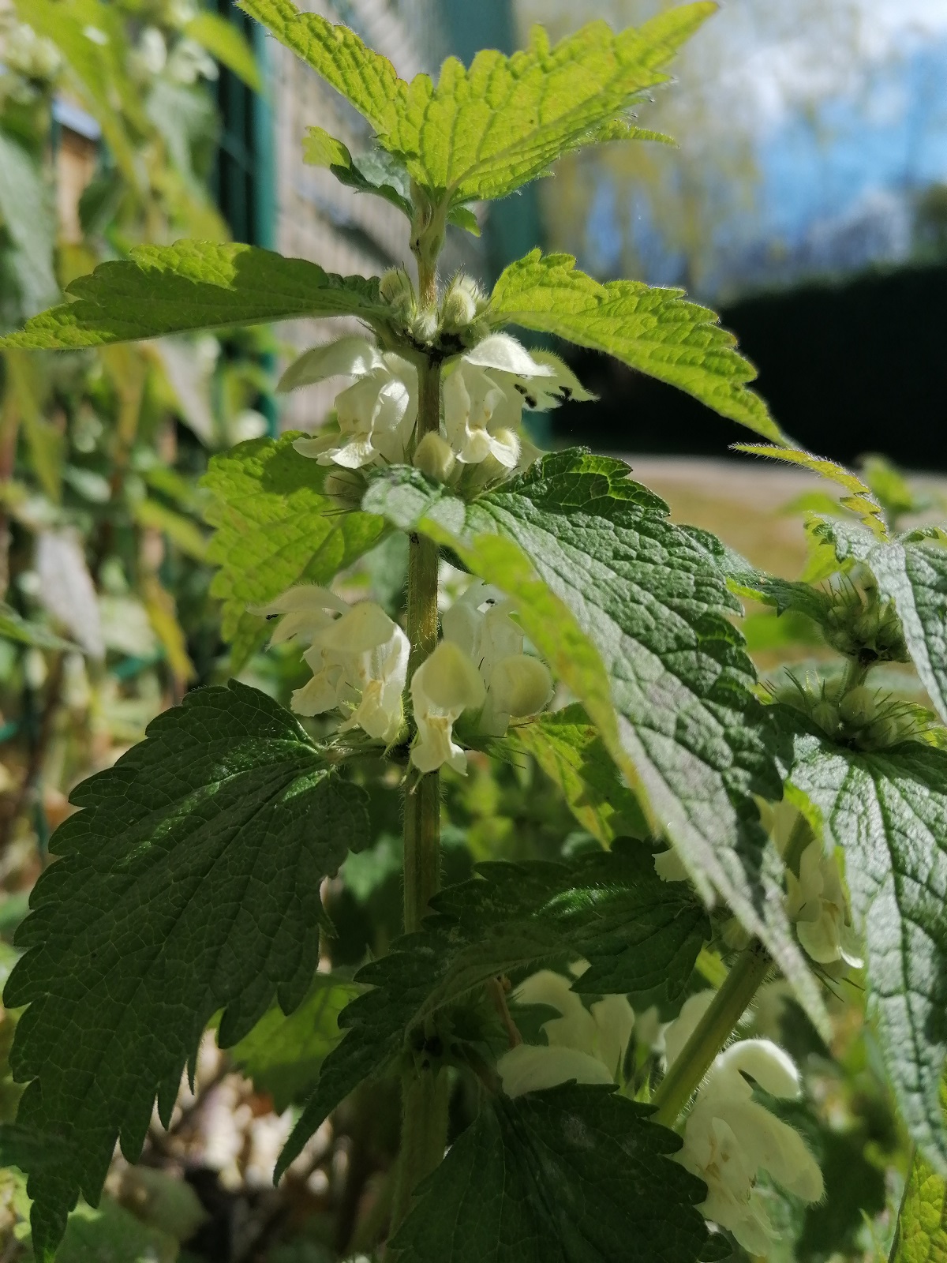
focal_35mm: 27
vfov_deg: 65.3
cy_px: 632
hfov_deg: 51.4
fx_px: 985
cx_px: 474
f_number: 1.8
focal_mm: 4.75
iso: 50
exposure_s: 1/1441
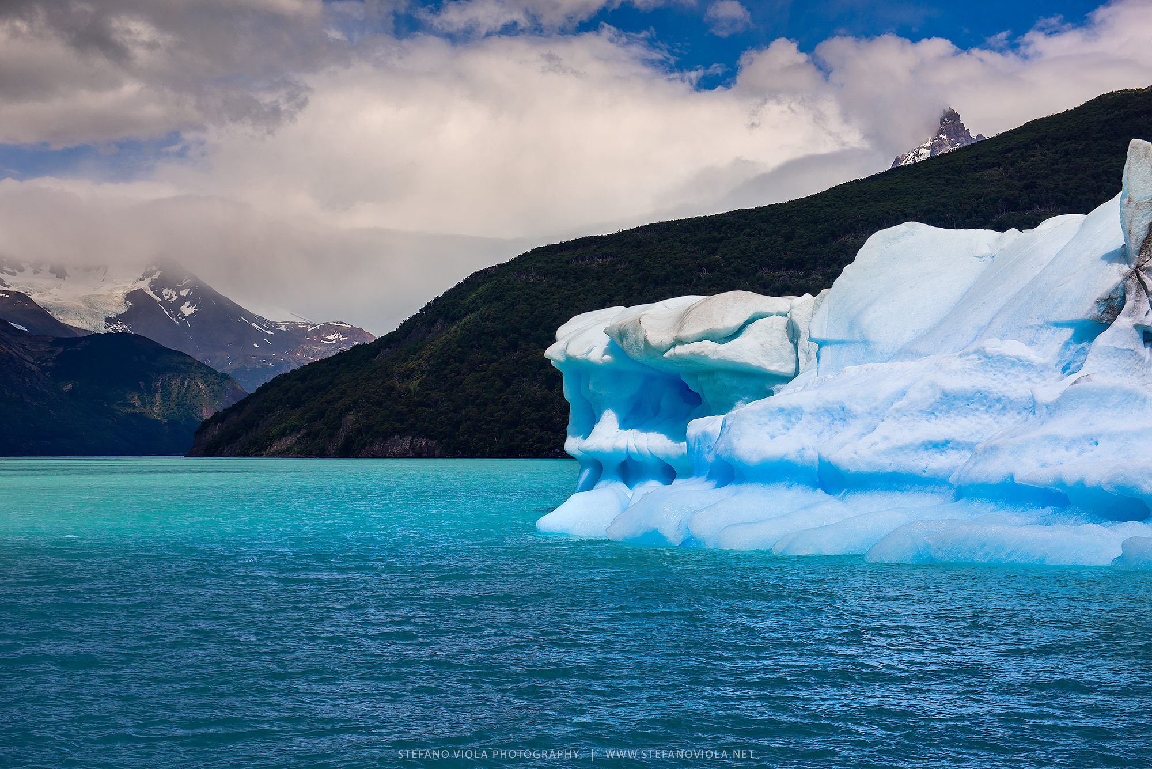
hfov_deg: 36.2
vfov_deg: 24.6
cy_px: 384
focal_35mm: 55
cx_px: 576
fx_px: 1761
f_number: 6.3
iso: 100
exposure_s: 1/800
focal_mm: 55
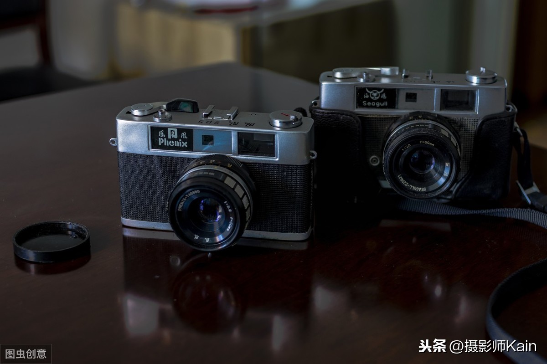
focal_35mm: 64
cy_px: 182
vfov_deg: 21.2
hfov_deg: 31.4
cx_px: 274
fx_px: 972
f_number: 2.8
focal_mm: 43
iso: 100
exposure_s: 1/30
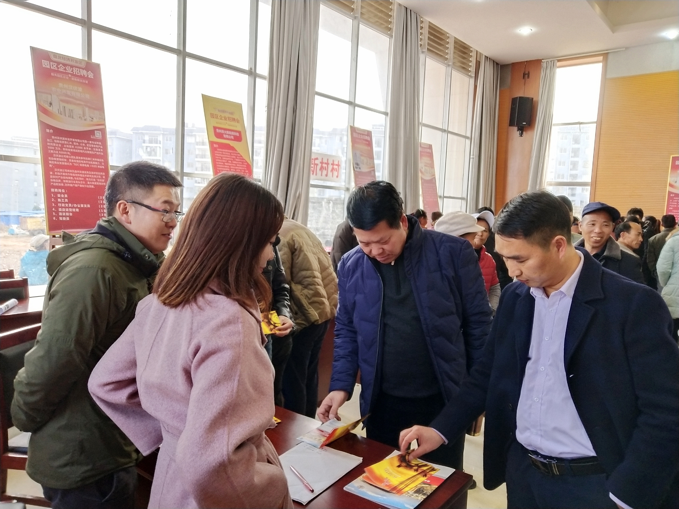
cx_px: 340
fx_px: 588
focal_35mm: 30
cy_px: 254
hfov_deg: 60.0
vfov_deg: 46.8
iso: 199
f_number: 1.8
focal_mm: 3.95
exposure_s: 1/50
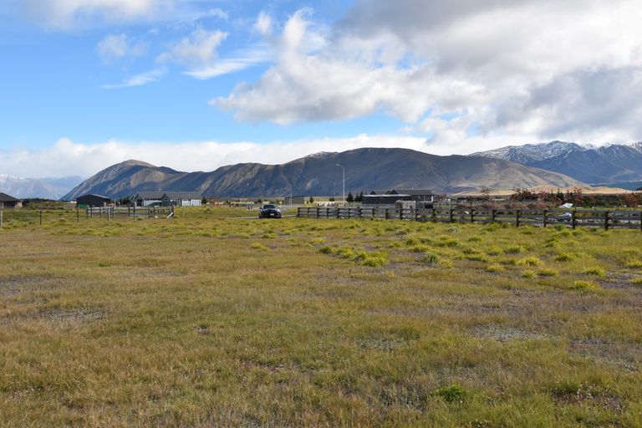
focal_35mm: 36
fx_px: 642
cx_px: 321
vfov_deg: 36.9
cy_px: 214
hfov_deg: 53.1
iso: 100
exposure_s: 1/200
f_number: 11
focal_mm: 24
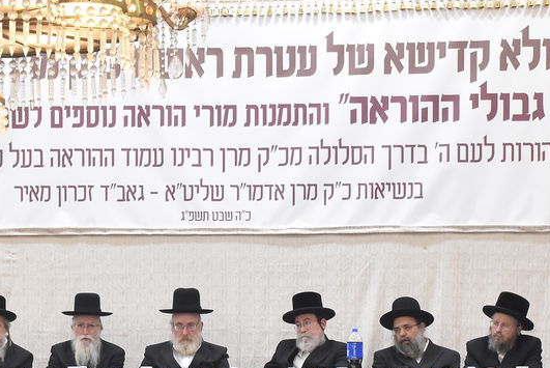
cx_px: 142
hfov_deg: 14.8
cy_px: 362
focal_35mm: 138
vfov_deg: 9.9
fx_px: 2115
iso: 2000
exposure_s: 1/100
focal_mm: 35
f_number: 6.3
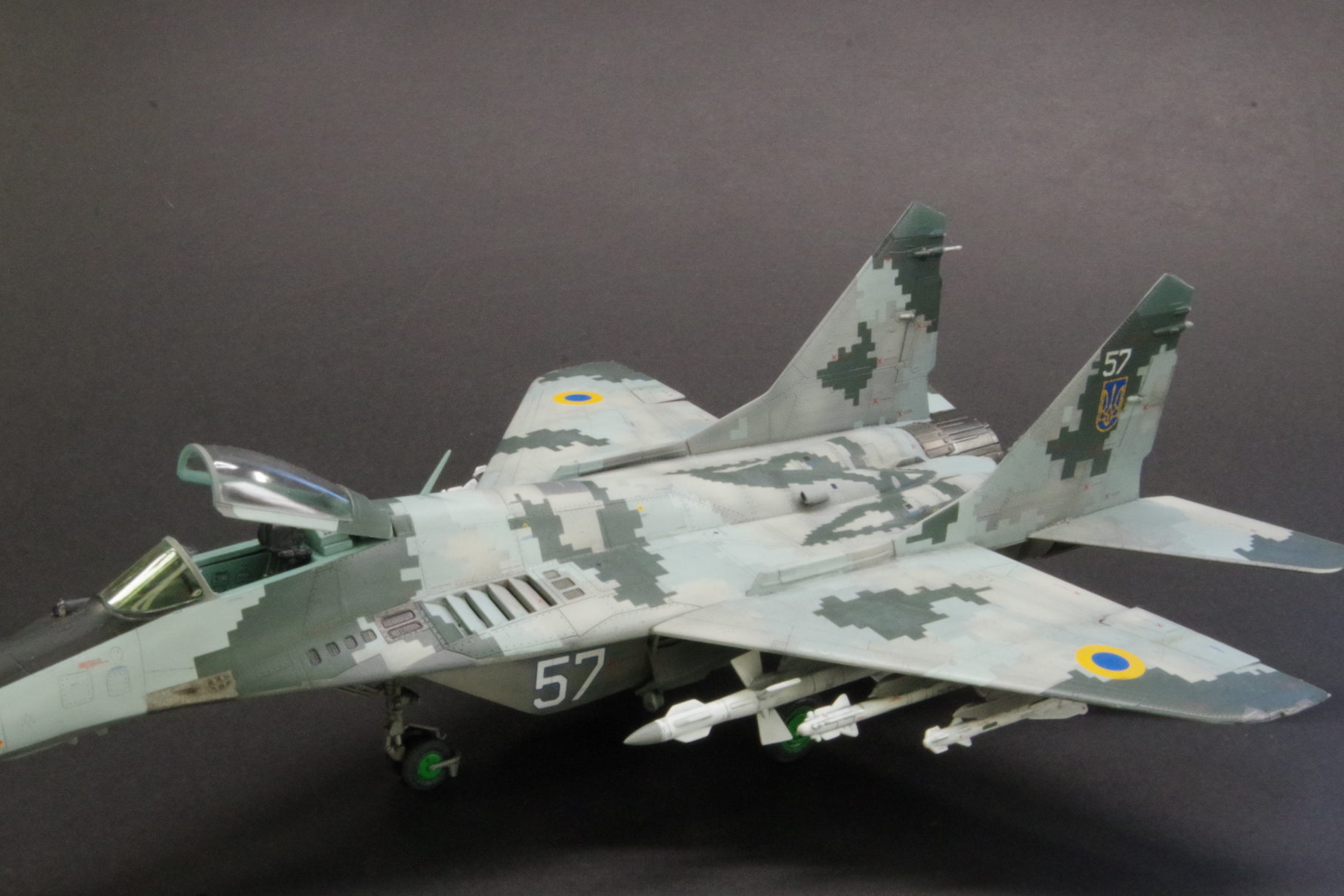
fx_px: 1904
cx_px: 528
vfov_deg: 26.3
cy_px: 627
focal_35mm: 51
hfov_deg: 38.7
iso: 3200
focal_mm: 24
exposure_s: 1/25
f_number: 29
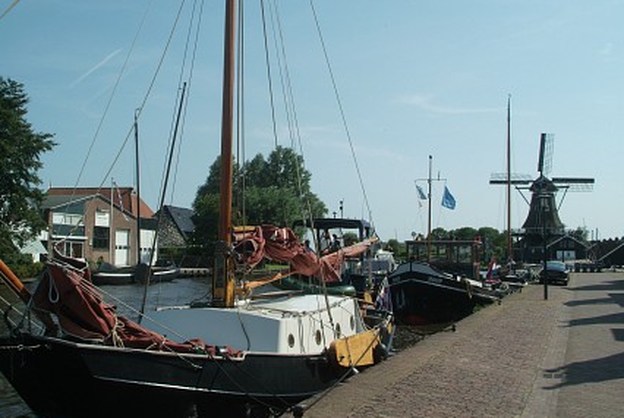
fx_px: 659
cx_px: 312
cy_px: 213
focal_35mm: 38
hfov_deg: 50.6
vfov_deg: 35.1
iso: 400
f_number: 13
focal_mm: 24
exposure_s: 1/500
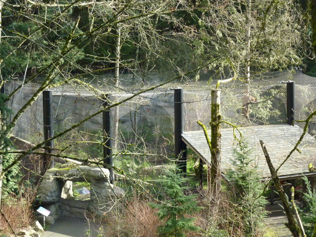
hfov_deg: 21.8
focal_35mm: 90
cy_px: 118
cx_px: 158
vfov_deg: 16.4
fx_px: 822
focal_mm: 14.7
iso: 400
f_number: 4.3
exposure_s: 1/320
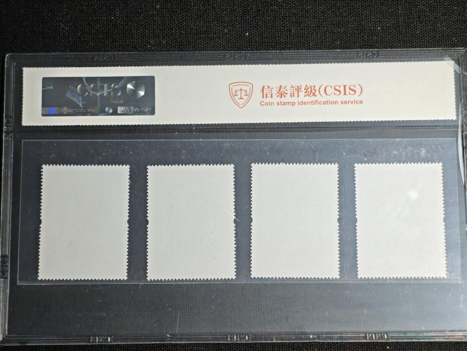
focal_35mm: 87
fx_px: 1174
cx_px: 234
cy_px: 176
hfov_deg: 22.5
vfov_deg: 17.0
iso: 50
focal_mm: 4.94
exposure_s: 1/513
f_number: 1.5
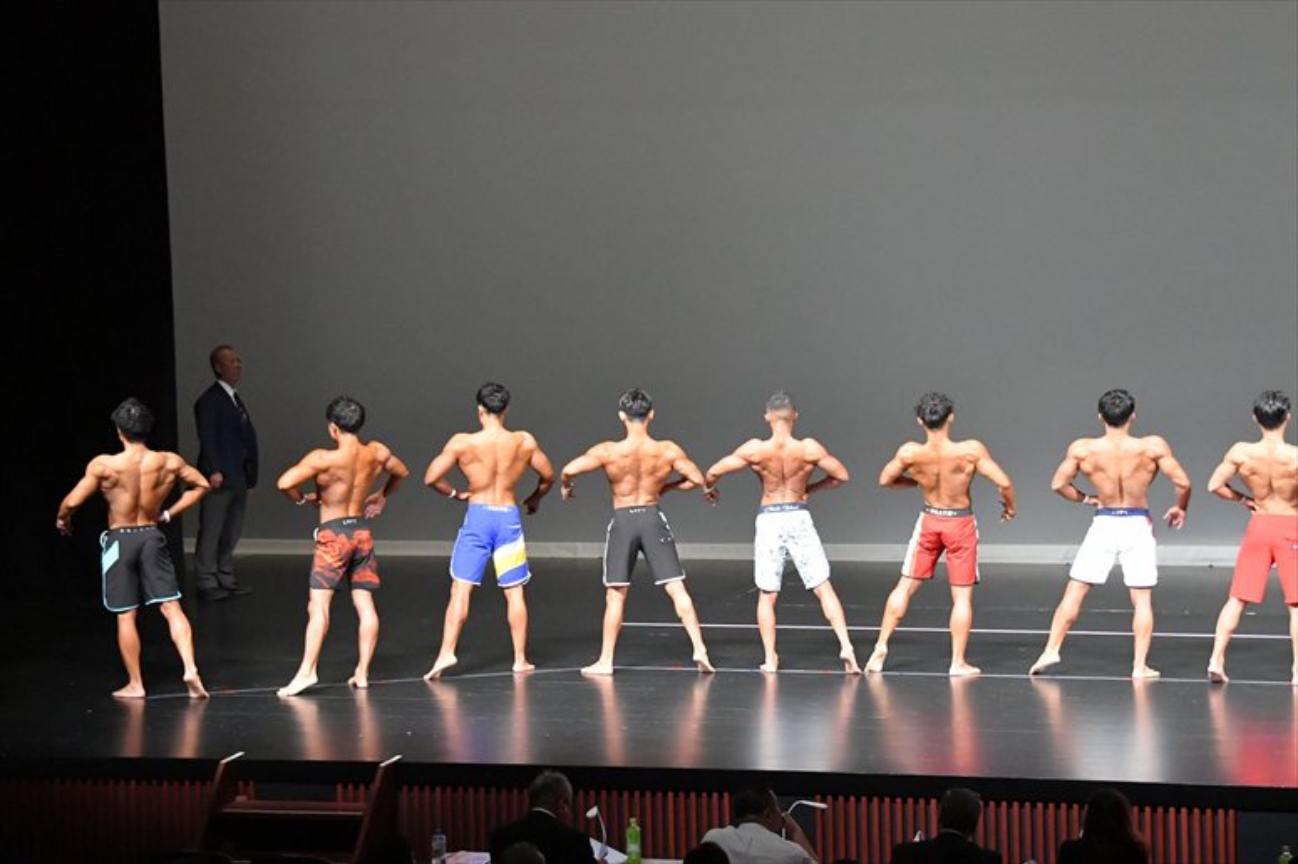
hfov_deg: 15.2
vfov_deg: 10.2
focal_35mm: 135
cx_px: 649
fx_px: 4865
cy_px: 432
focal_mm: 90
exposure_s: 1/400
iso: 11400
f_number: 5.6
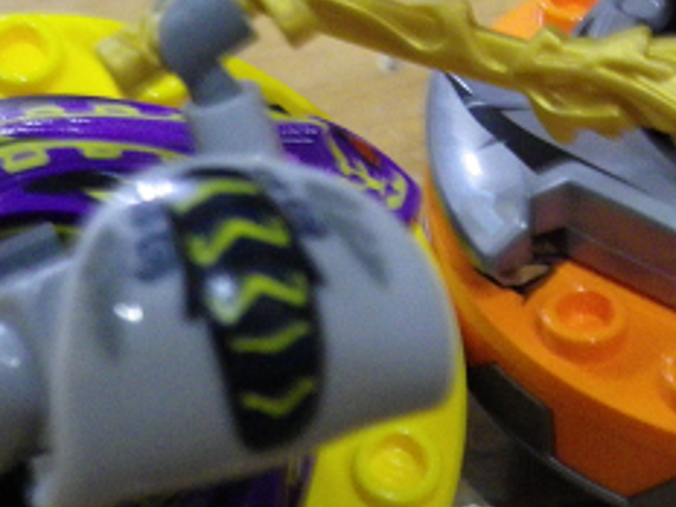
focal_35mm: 113
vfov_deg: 13.0
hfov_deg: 17.2
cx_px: 571
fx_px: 2207
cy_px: 47
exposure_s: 1/6
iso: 400
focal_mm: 7.3
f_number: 3.9
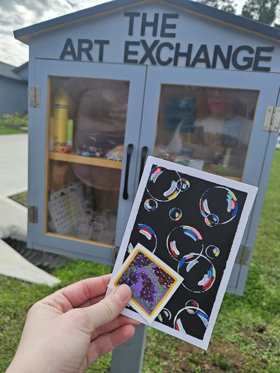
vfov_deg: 73.9
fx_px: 248
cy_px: 186
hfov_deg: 58.9
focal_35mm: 23
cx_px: 140
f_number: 1.8
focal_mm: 5.4
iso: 25
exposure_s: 1/900
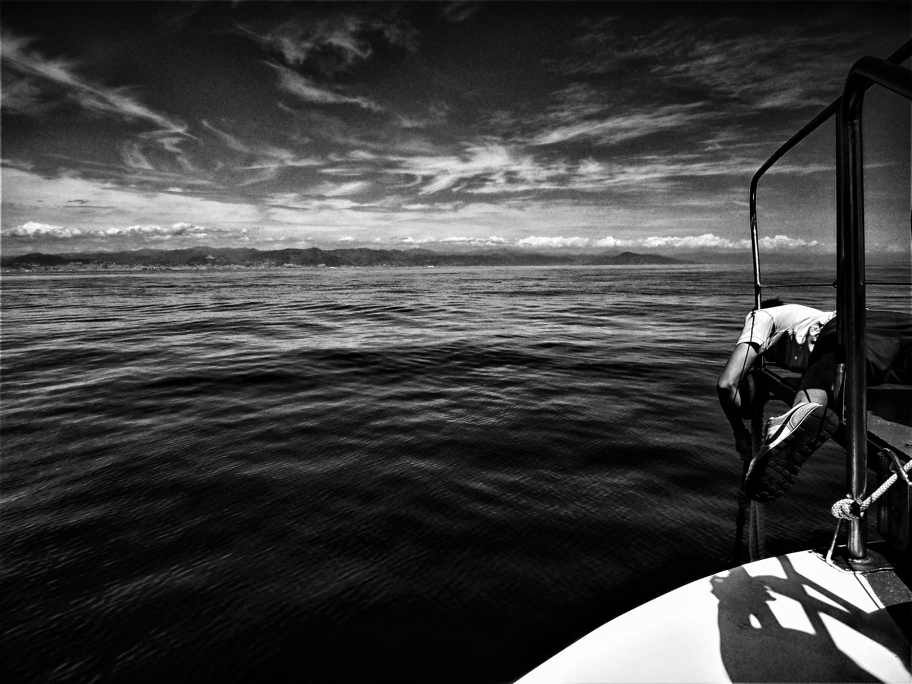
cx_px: 456
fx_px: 659
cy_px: 342
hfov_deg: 69.4
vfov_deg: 54.9
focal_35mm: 25
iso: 80
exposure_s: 1/640
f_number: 5.6
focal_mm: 4.1
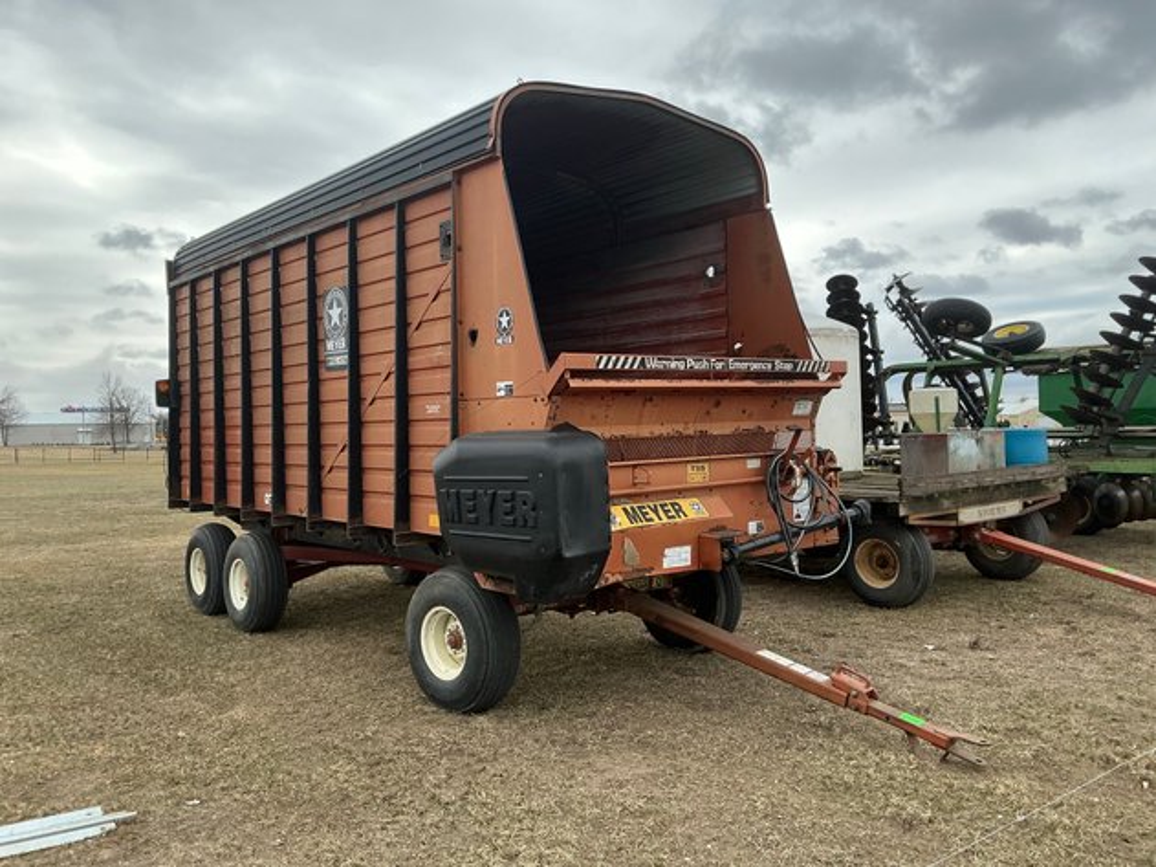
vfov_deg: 49.7
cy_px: 434
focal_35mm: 28
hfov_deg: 63.5
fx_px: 935
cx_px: 578
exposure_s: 1/709
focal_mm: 3
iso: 25
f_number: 1.8
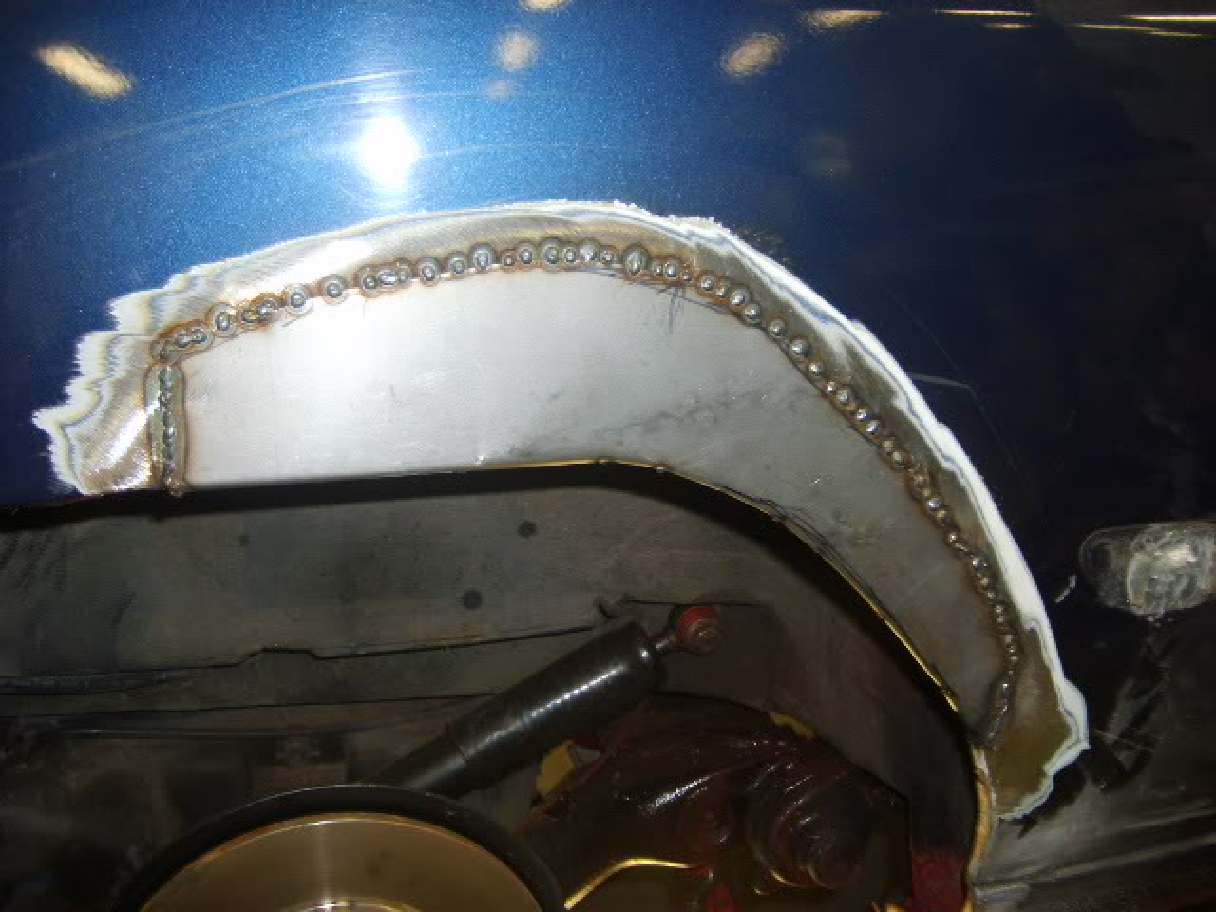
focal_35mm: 35
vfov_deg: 40.7
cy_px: 456
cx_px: 608
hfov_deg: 52.6
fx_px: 1229
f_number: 2.8
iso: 100
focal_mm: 5.8
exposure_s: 1/45
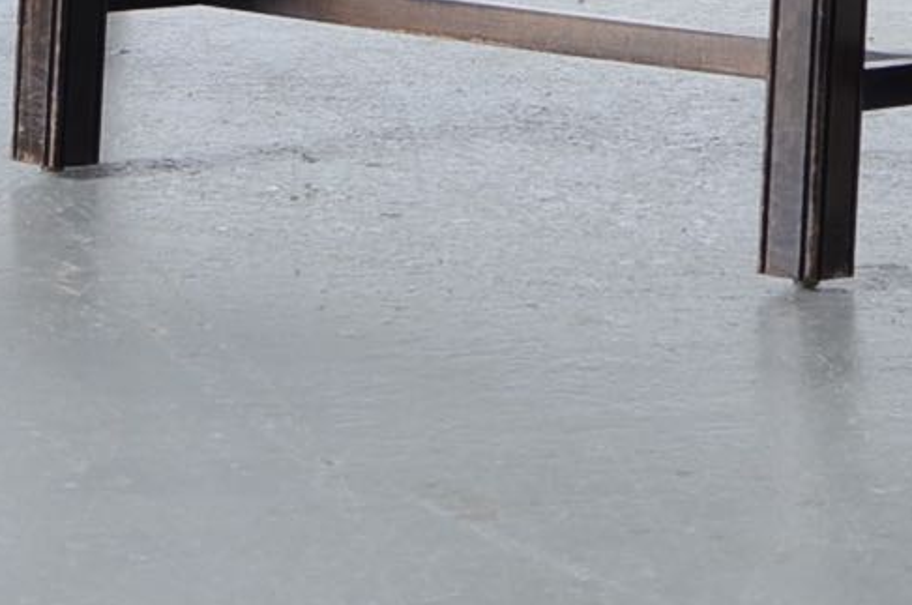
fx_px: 6716
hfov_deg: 7.7
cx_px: 919
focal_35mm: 266
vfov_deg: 5.0
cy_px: -723
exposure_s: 1/125
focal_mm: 35
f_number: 5
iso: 100
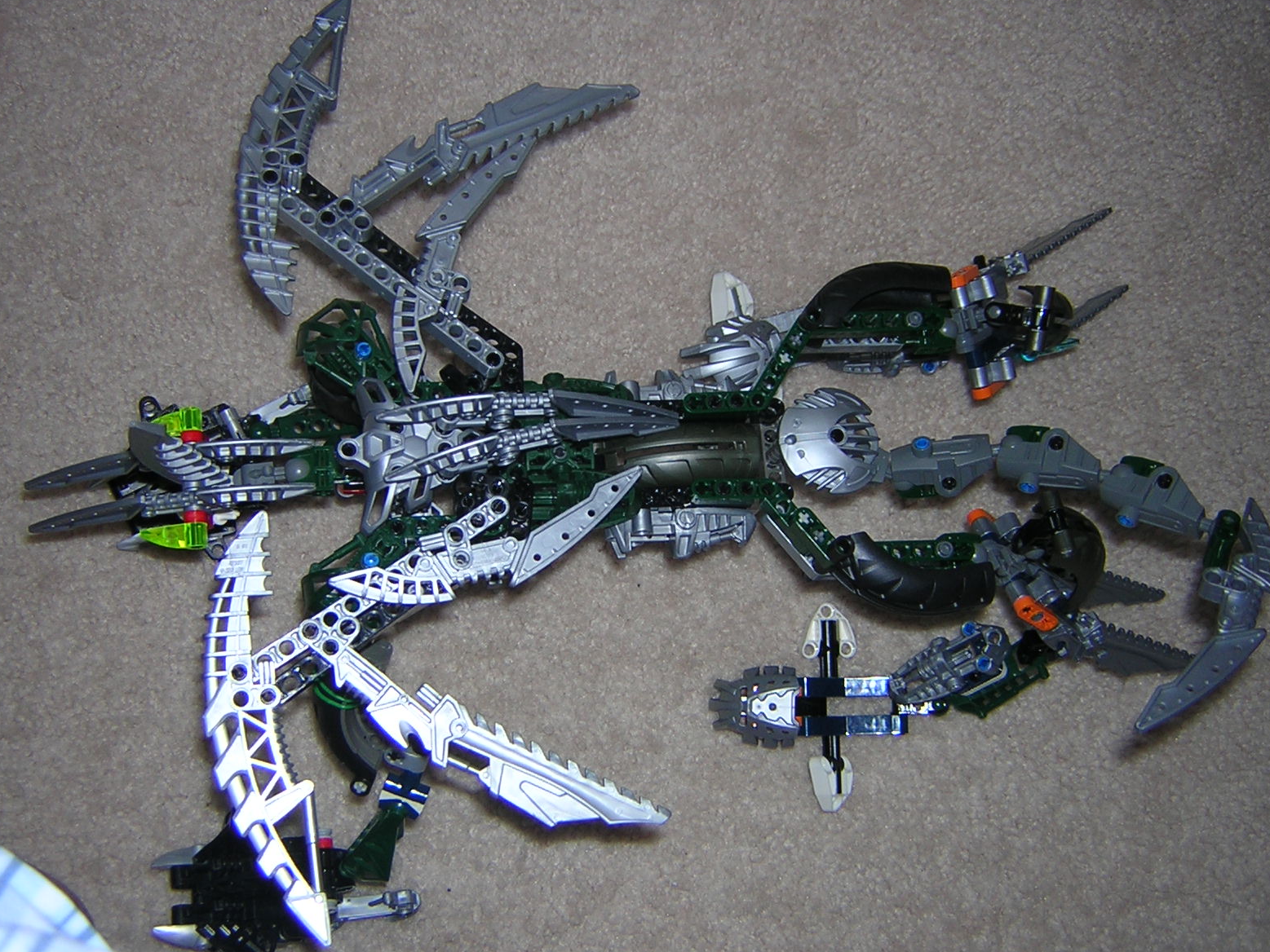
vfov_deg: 38.7
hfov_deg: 50.1
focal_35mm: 37
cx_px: 630
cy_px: 483
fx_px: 1358
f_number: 2.6
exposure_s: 1/60.1
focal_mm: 4.7
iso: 100
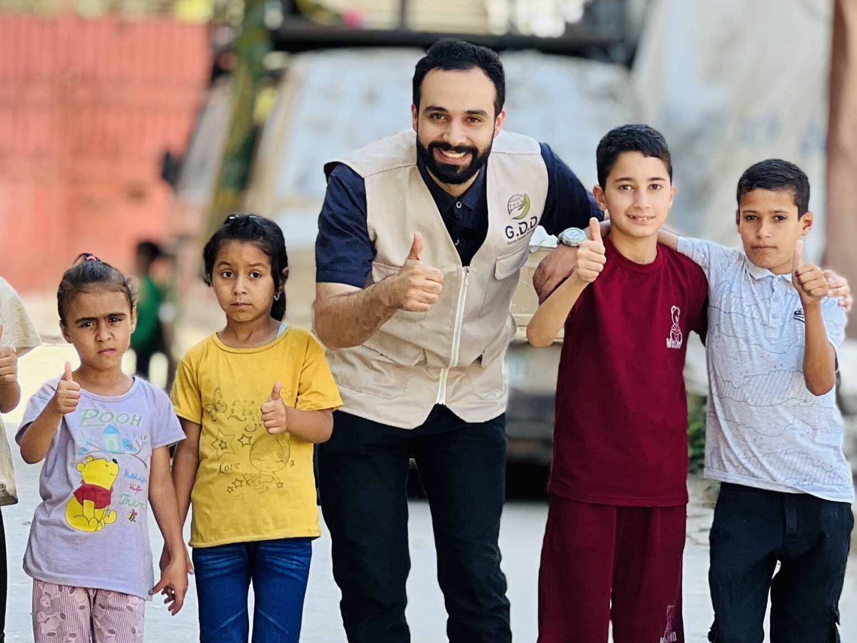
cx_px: 406
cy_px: 370
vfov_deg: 11.6
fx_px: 3169
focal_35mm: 128
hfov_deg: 15.4
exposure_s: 1/121
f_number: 2.8
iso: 40
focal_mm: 9
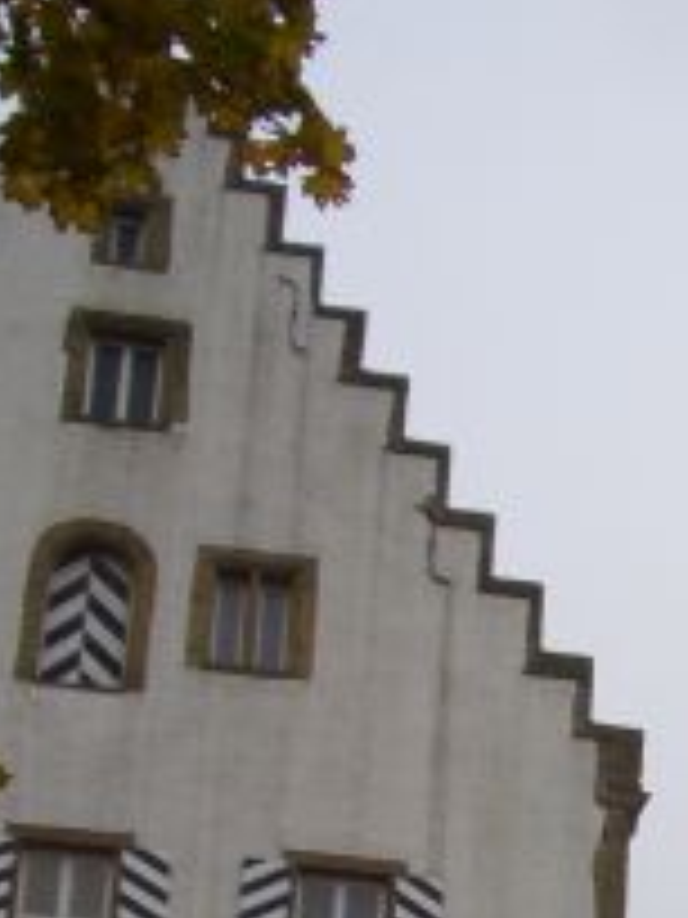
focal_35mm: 103
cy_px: 1264
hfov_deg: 13.6
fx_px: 2730
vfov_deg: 17.6
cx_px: 994
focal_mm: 5.8
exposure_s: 1/200
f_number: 4.3
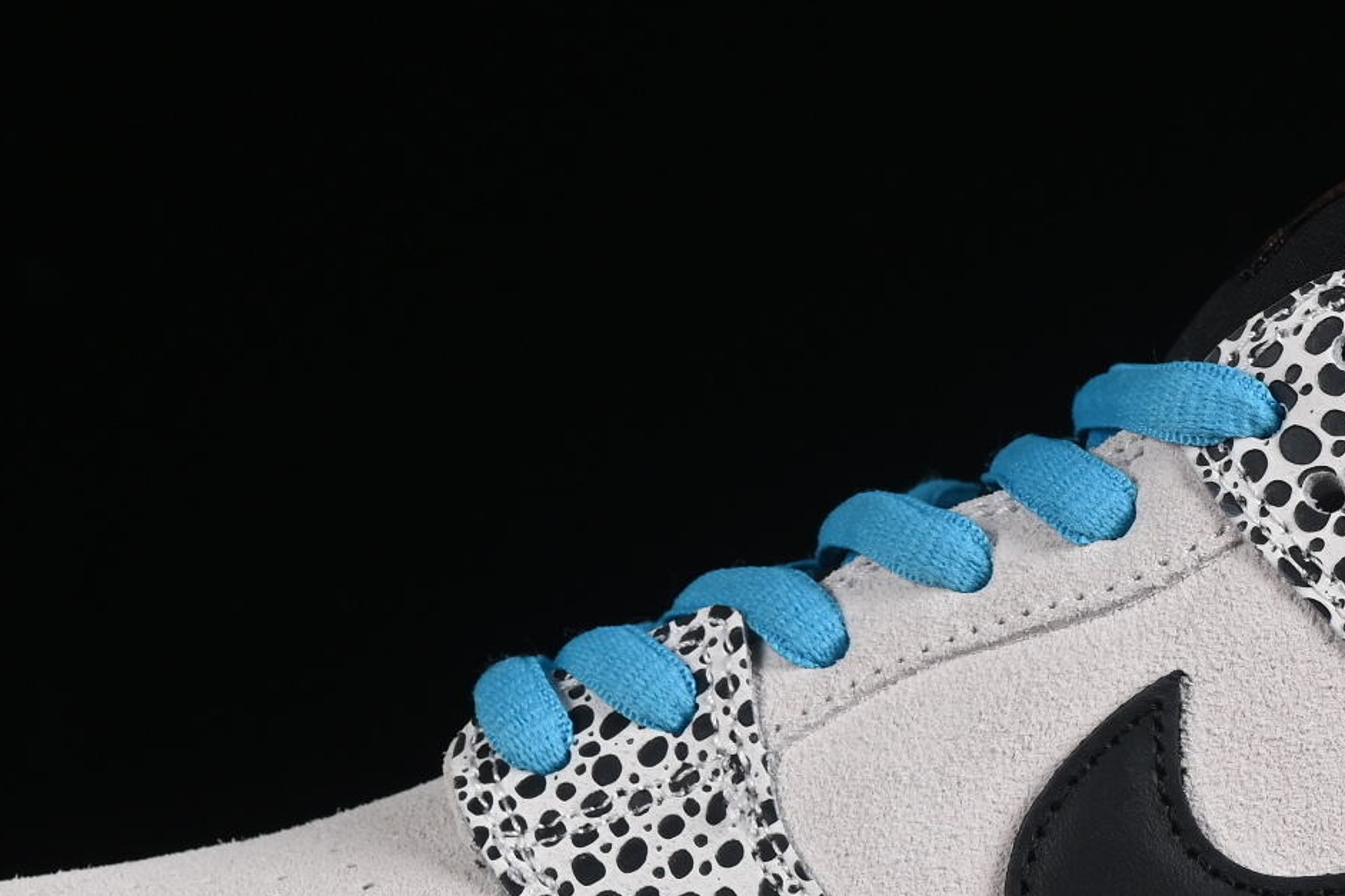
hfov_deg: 9.2
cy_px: 543
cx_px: 1182
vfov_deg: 6.2
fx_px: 8292
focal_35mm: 222
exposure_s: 1/80
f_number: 8
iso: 160
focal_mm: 50
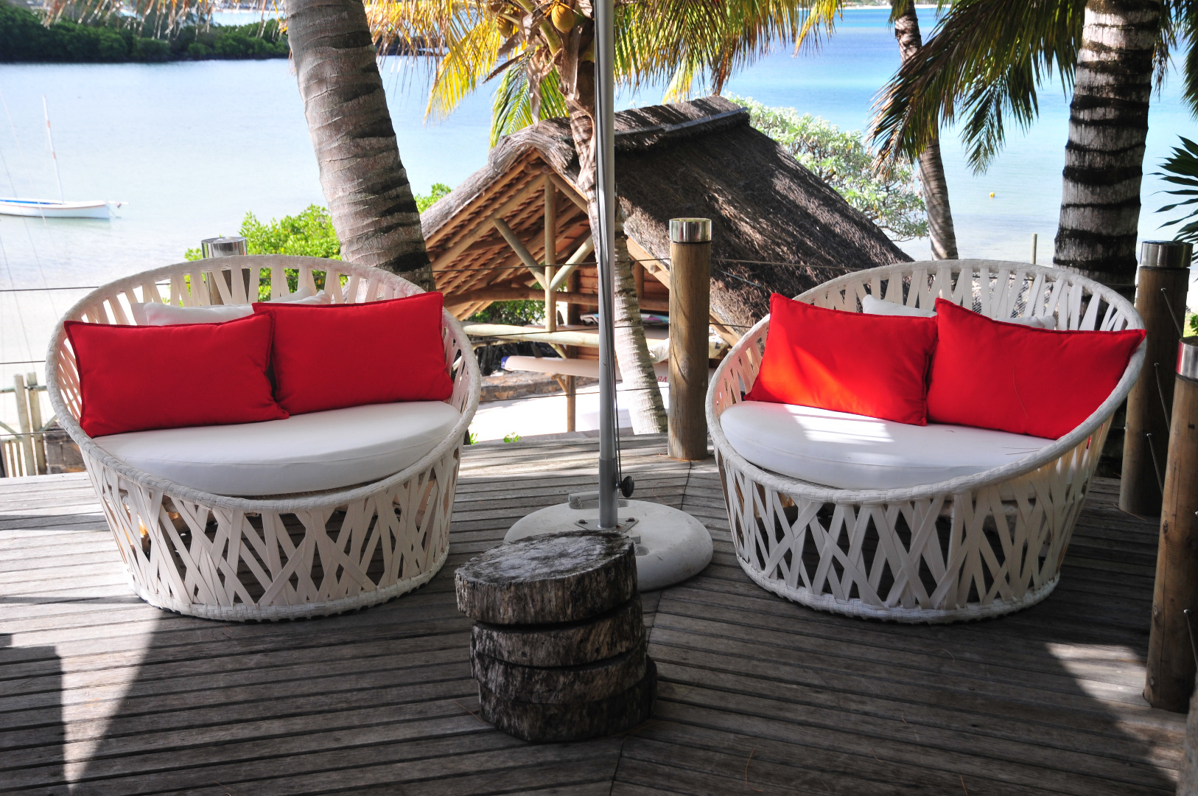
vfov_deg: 29.8
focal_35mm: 45
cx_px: 599
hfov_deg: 43.7
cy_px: 398
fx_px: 1496
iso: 200
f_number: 5
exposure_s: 1/80
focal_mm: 30
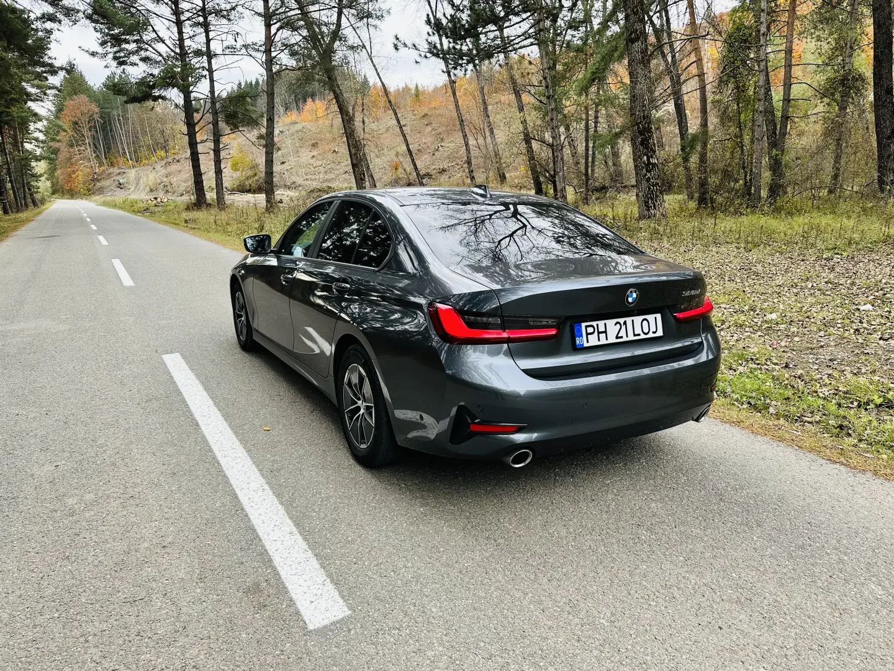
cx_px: 447
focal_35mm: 24
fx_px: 620
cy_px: 336
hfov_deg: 71.6
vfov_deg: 56.8
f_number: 1.78
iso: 80
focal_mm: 6.86
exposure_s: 1/529
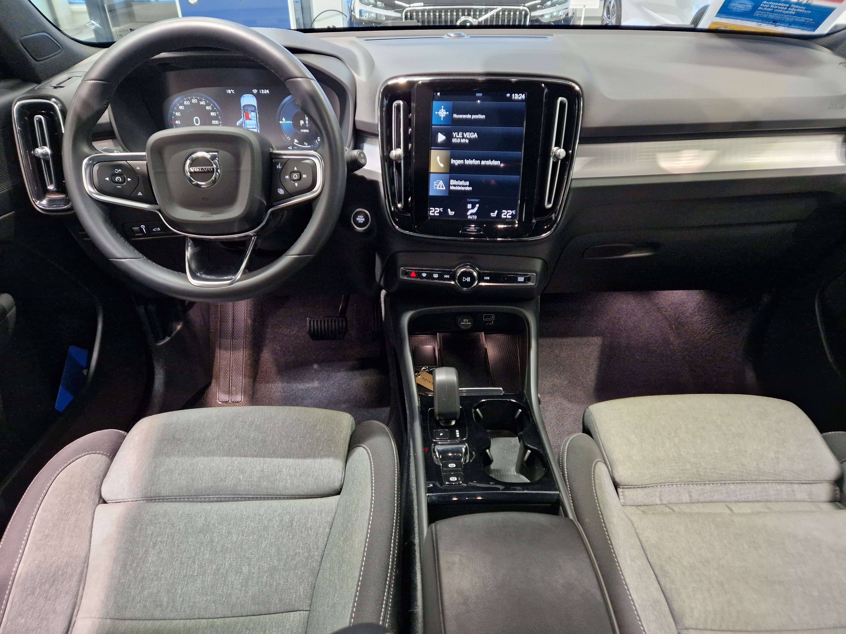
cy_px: 317
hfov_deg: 73.9
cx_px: 423
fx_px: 562
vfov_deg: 58.9
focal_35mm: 23
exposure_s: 1/100
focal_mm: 5.4
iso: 800
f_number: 1.8
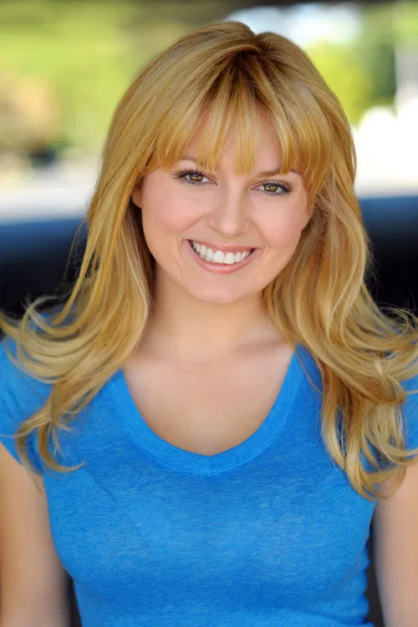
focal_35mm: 85
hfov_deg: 16.1
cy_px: 314
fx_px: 1482
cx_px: 209
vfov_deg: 23.9
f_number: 2.8
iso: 250
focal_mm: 85
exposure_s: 1/800
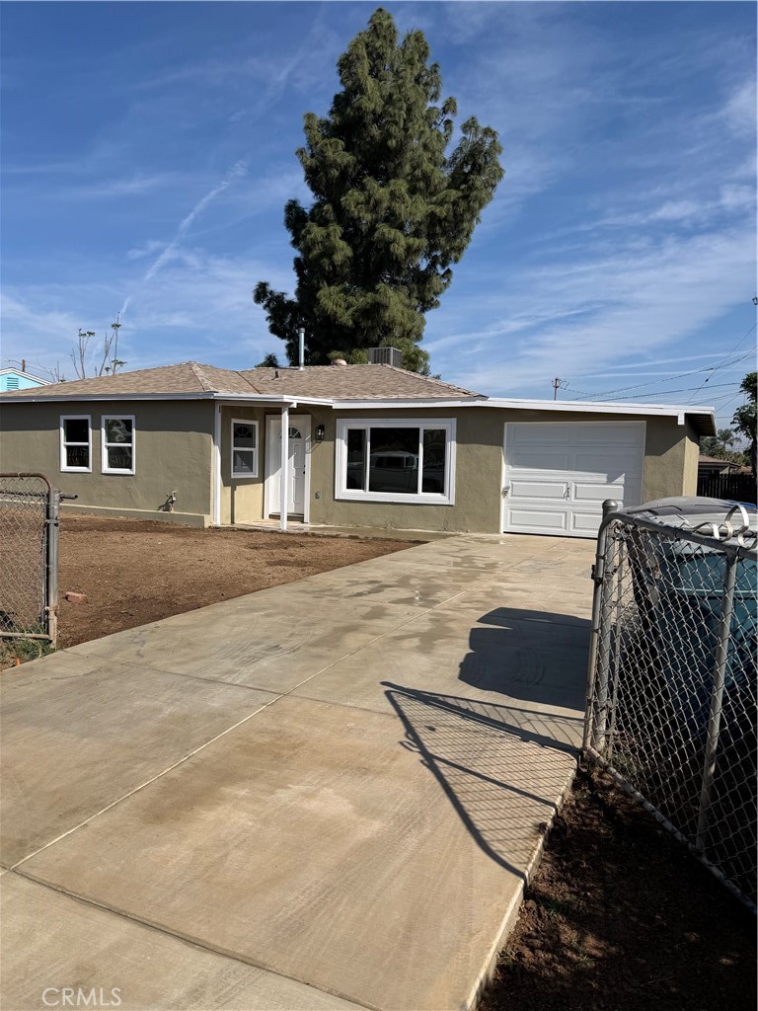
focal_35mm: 24
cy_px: 506
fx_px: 701
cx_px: 379
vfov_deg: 71.6
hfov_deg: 56.8
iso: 80
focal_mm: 6.76
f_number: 1.78
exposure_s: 1/6711
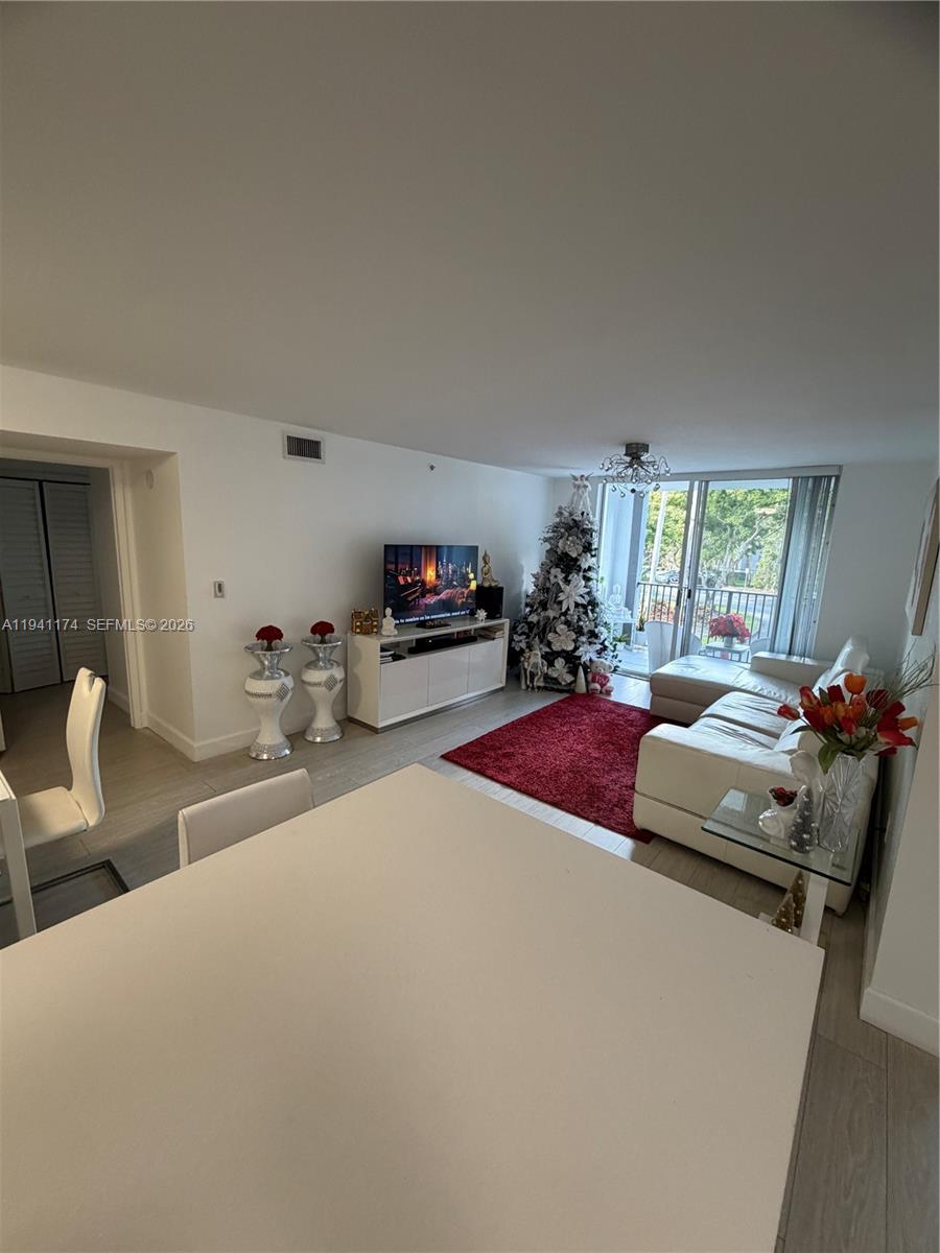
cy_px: 626
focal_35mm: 14
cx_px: 470
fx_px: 507
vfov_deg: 102.1
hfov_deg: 85.7
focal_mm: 2.22
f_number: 2.2
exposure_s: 1/60
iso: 200
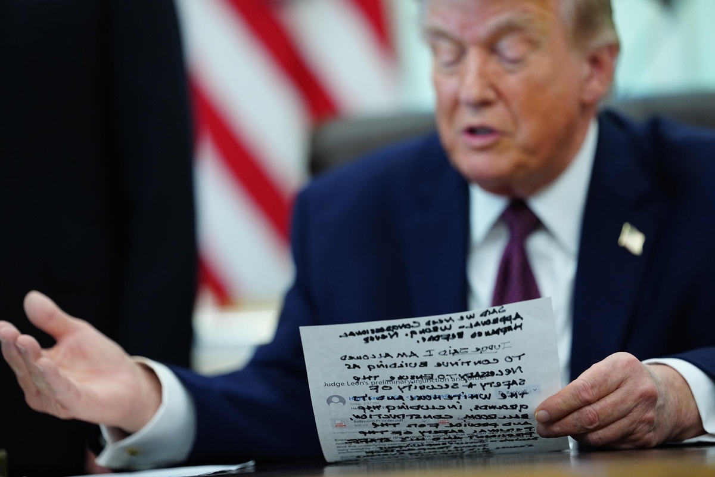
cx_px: 358
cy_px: 238
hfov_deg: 13.7
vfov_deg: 9.1
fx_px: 2979
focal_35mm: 150
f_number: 2.2
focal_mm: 150
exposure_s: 1/250
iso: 2500
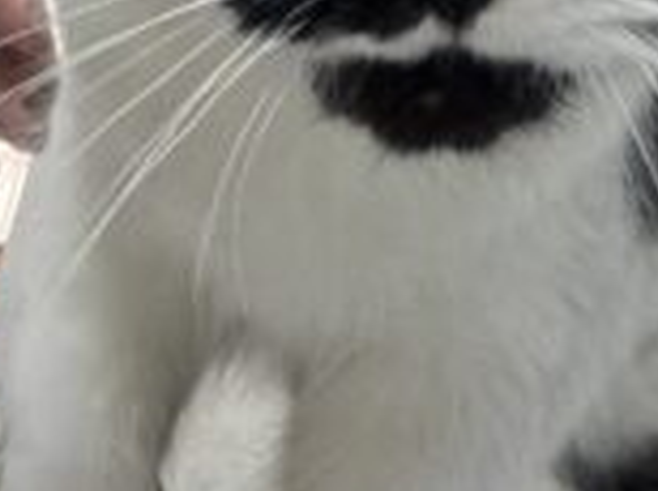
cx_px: 453
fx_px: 1480
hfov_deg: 24.9
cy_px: 90
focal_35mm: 78
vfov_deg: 18.6
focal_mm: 2.69
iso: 80
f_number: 1.9
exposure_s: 1/60
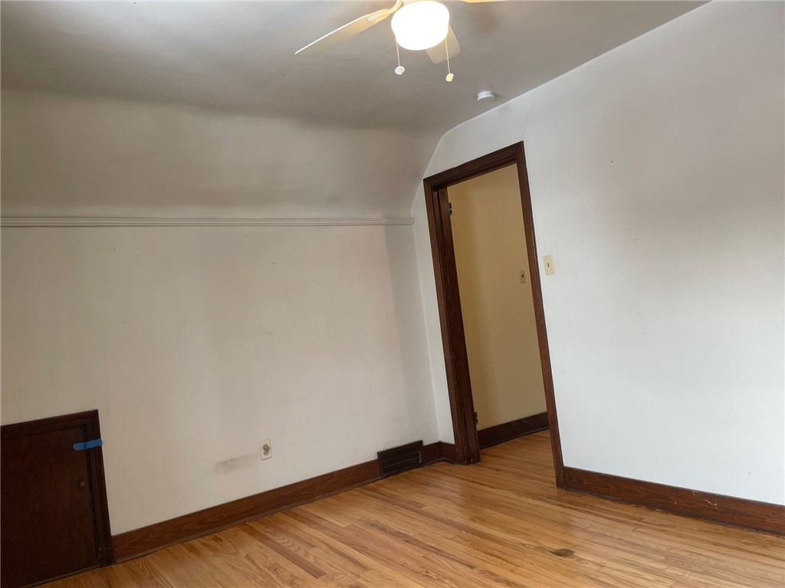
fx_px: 590
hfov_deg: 67.3
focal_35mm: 26
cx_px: 392
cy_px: 294
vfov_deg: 53.1
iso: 125
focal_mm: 4.2
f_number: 1.6
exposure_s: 1/120
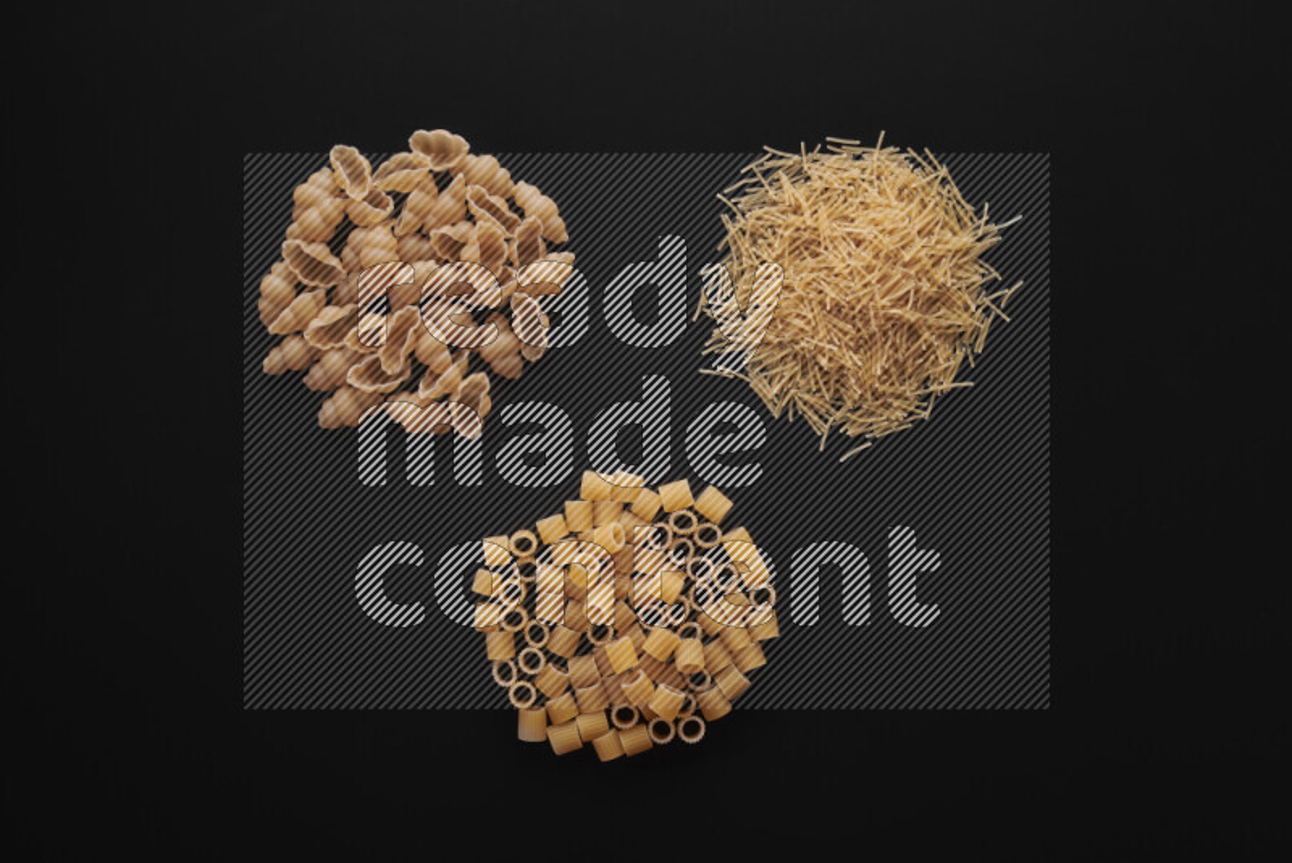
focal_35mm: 50
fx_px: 1795
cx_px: 646
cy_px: 432
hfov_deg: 39.6
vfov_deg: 27.0
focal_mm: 50
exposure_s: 1/100
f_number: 8
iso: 100
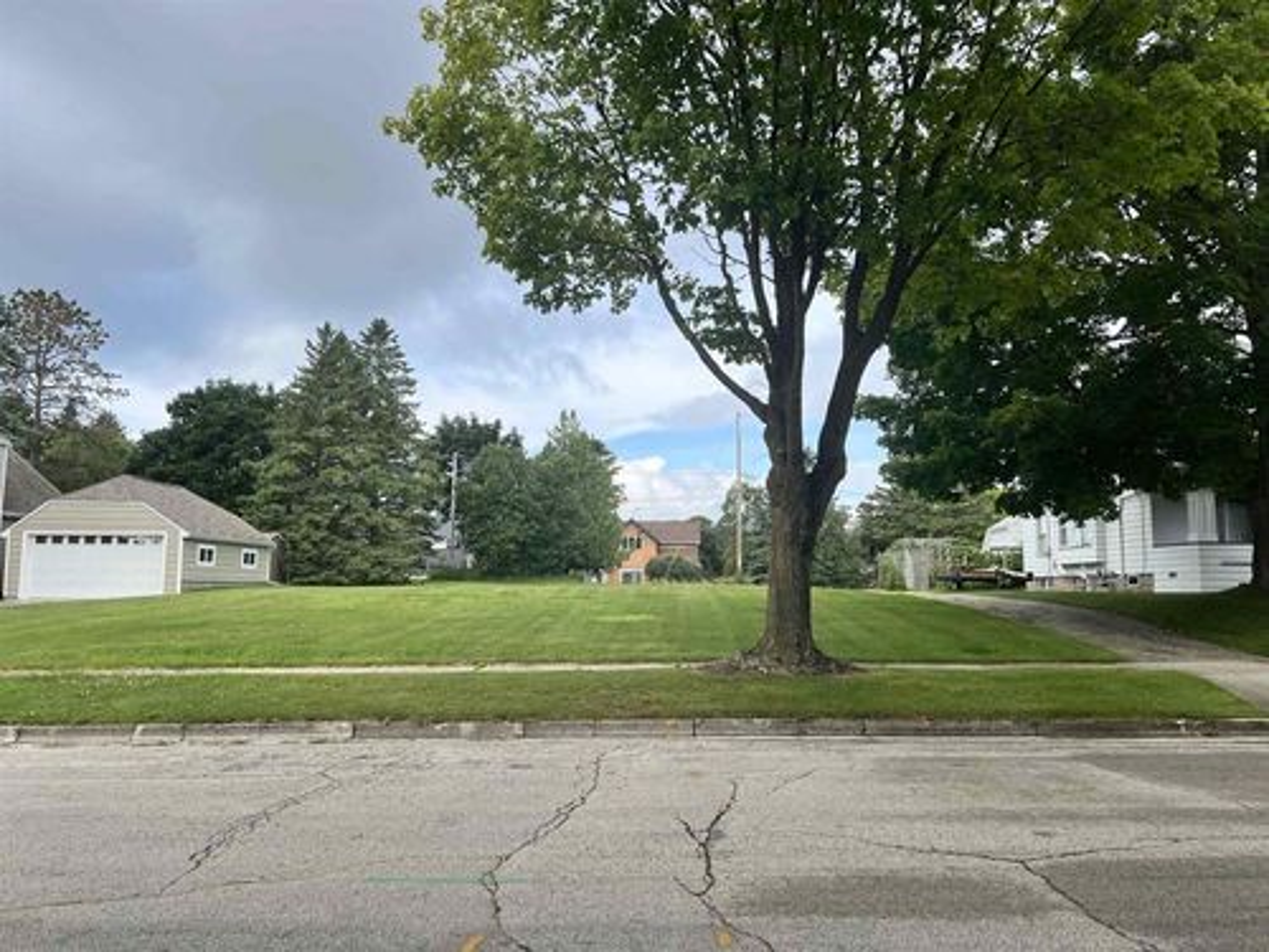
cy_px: 476
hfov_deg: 67.3
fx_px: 953
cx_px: 634
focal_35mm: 26
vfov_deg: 53.1
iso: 50
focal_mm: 5.7
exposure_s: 1/2045
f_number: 1.5
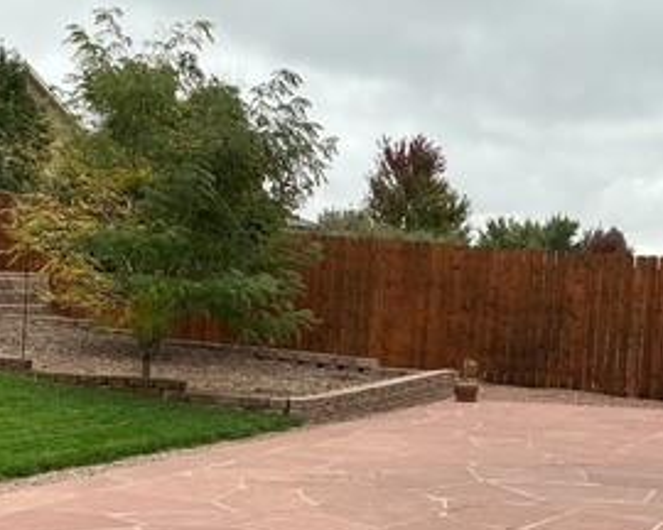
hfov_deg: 28.2
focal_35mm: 67
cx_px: 231
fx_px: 1315
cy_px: 388
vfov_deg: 22.6
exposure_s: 1/403
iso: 25
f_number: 1.8
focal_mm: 3
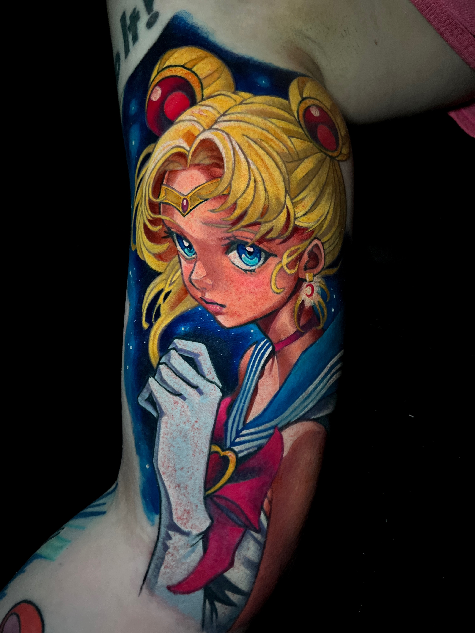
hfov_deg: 53.1
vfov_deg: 67.3
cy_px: 316
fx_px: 476
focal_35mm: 26
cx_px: 238
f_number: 1.5
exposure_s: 1/30
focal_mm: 5.7
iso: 640
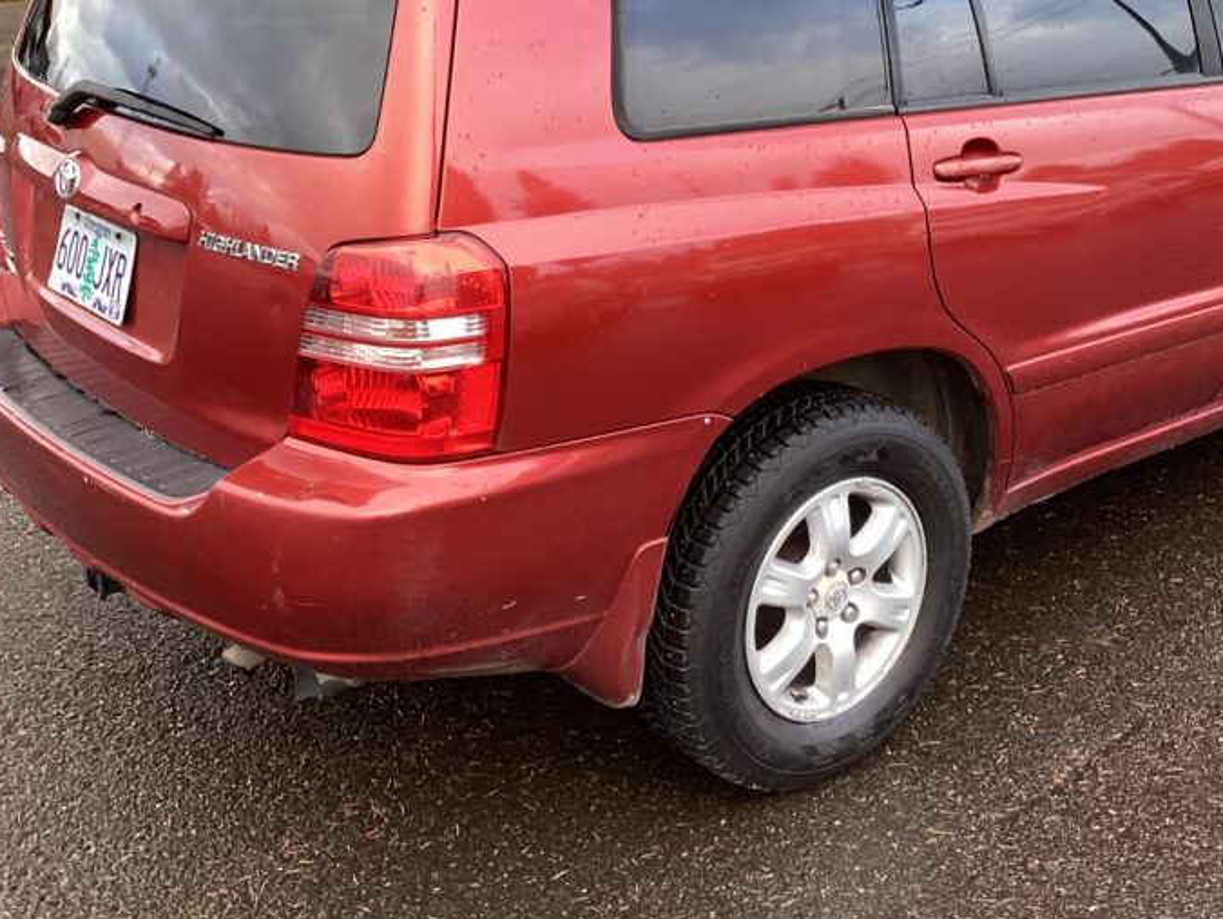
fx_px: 1661
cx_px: 792
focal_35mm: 47
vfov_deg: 30.6
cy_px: 276
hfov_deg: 40.0
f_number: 2.4
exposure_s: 1/60
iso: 80
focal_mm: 3.3
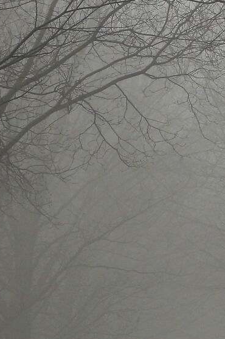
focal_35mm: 323
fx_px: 3035
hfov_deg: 4.2
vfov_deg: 6.4
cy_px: 182
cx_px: 223
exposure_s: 1/200
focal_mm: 50
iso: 100
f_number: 8
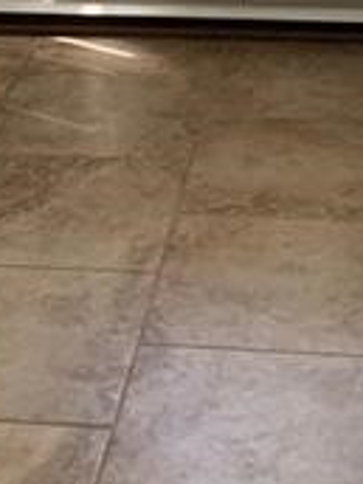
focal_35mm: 116
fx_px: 1622
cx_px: 141
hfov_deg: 12.8
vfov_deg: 16.0
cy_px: -172
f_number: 1.8
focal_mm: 4.25
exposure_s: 1/60
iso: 125
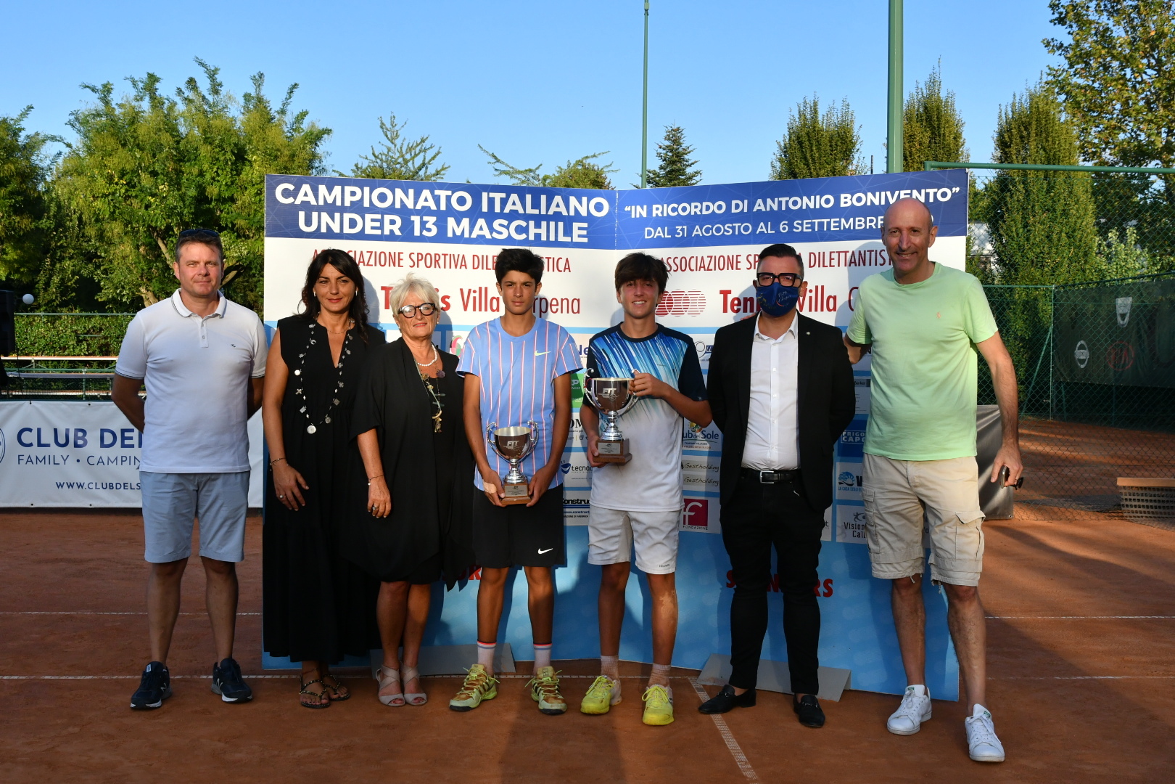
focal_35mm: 39
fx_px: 1273
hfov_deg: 49.6
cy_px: 392
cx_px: 588
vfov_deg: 34.2
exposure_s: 1/2000
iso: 800
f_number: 7.1
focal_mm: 26
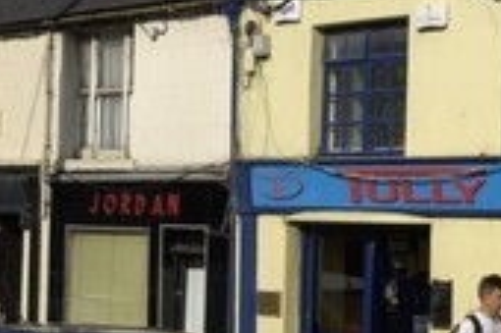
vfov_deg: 13.1
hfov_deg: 19.2
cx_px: 473
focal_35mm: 104
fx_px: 1446
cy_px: 212
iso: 100
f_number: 11
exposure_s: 1/200
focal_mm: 28
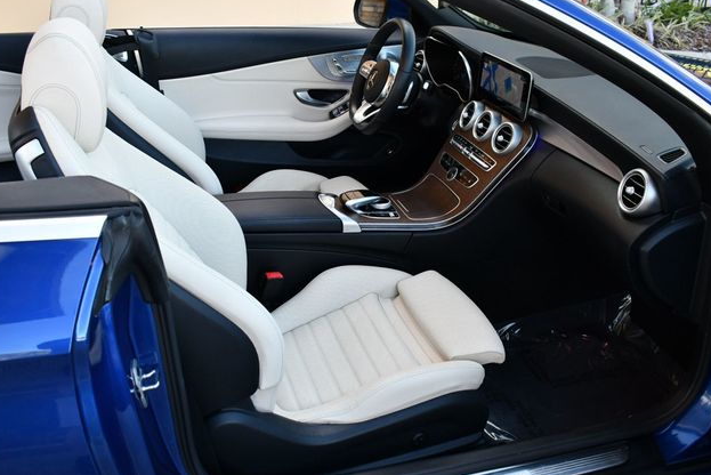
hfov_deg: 51.9
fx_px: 731
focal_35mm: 37
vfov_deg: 36.0
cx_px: 349
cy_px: 233
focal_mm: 18
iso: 400
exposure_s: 1/250
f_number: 4
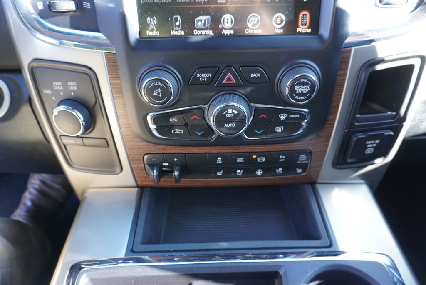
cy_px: 142
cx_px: 213
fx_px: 284
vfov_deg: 53.2
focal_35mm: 24
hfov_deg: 73.7
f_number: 4
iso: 800
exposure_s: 1/60
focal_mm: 16
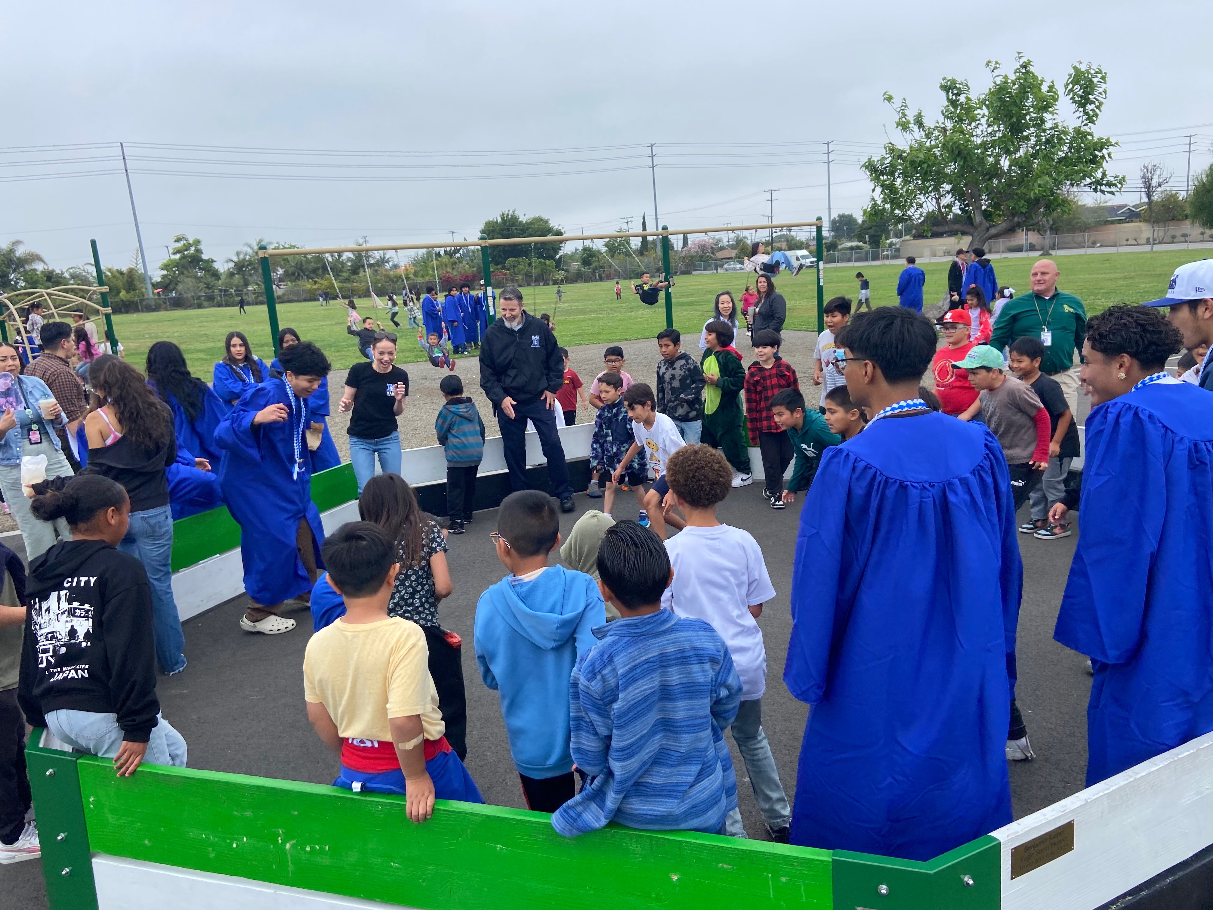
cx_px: 606
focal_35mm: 26
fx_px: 911
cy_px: 455
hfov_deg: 67.3
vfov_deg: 53.1
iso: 32
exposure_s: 1/690
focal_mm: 4.25
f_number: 1.8
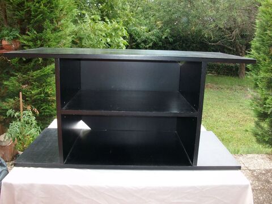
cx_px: 136
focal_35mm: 32
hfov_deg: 56.8
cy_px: 102
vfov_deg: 44.2
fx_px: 251
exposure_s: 1/58.9
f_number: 2.9
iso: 80
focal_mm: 5.7
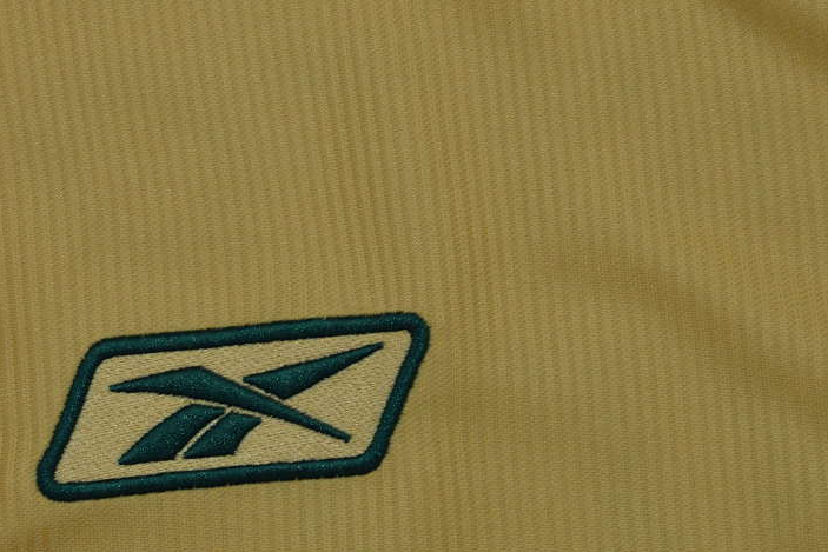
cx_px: 257
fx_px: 5561
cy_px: 272
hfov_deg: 8.5
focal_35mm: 242
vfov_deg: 5.7
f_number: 14
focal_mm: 105
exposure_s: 1/160
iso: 400
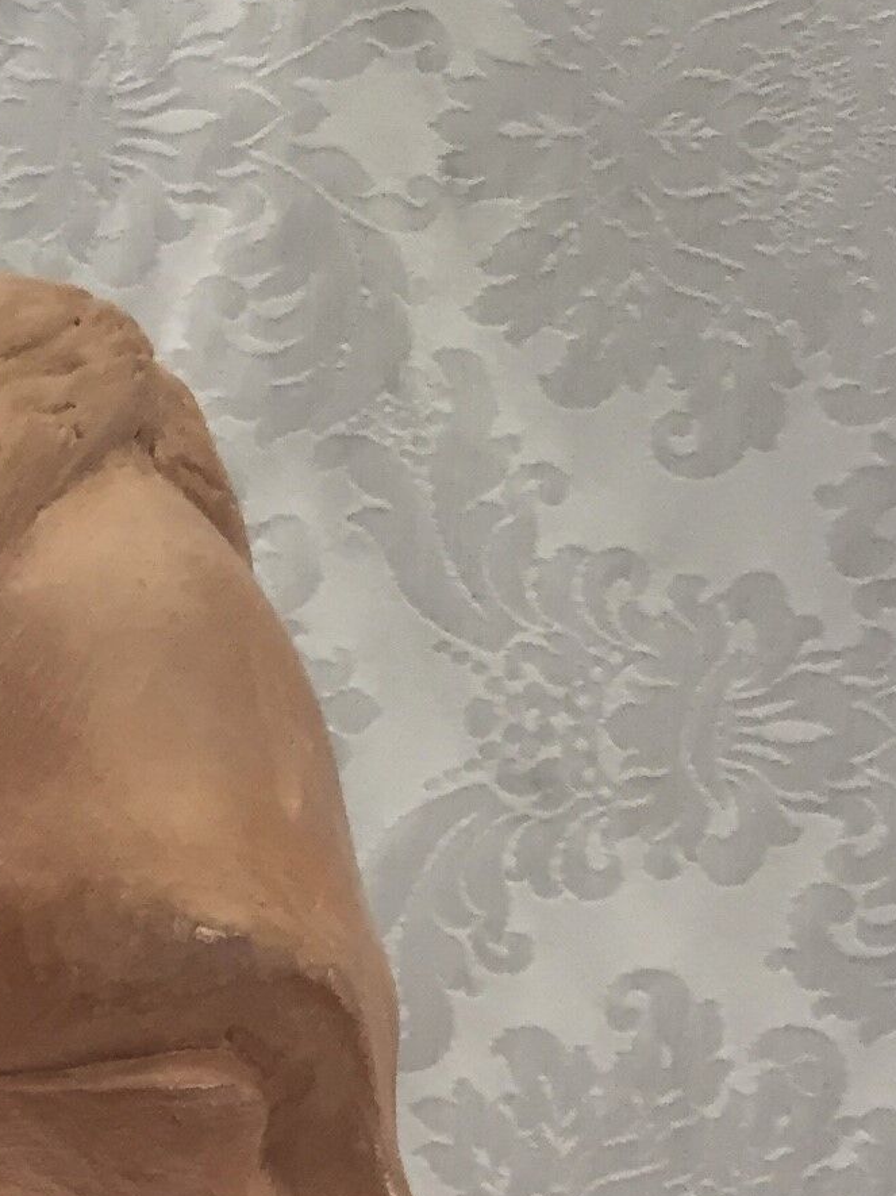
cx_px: -464
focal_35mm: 107
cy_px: 2143
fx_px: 3695
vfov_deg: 15.7
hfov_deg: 13.0
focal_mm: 4.15
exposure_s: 1/33
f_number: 2.2
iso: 80
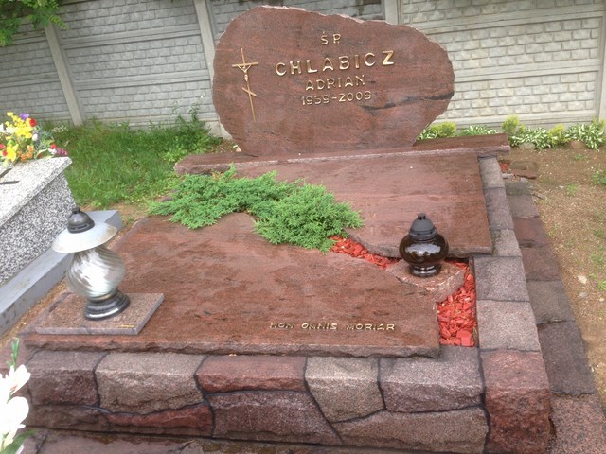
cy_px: 227
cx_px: 303
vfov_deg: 42.9
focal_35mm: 33
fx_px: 578
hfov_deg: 55.4
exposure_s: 1/173
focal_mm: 4.12
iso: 50
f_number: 2.4
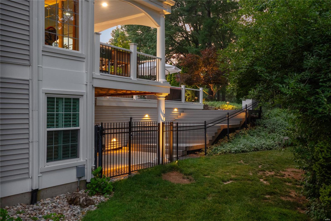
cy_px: 110
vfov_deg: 36.9
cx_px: 166
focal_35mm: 36
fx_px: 331
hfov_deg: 53.1
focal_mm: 18
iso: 400
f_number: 8
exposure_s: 1/1.67
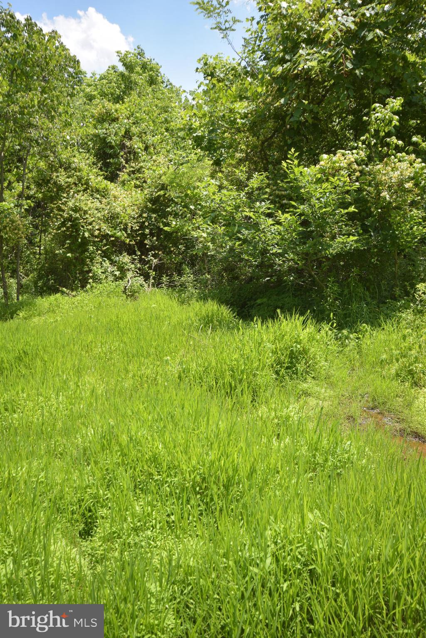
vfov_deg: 61.9
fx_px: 532
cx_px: 213
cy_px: 319
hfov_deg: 43.6
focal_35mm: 30
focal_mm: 20
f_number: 8
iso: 200
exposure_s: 1/250
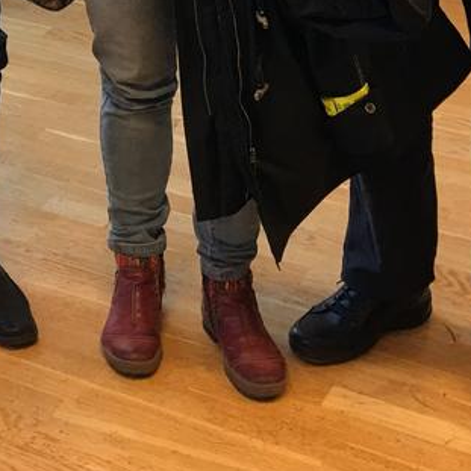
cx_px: -103
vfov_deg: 15.6
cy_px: -199
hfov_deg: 16.0
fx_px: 1601
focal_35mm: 104
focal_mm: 4.15
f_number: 2.2
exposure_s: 1/17
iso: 32
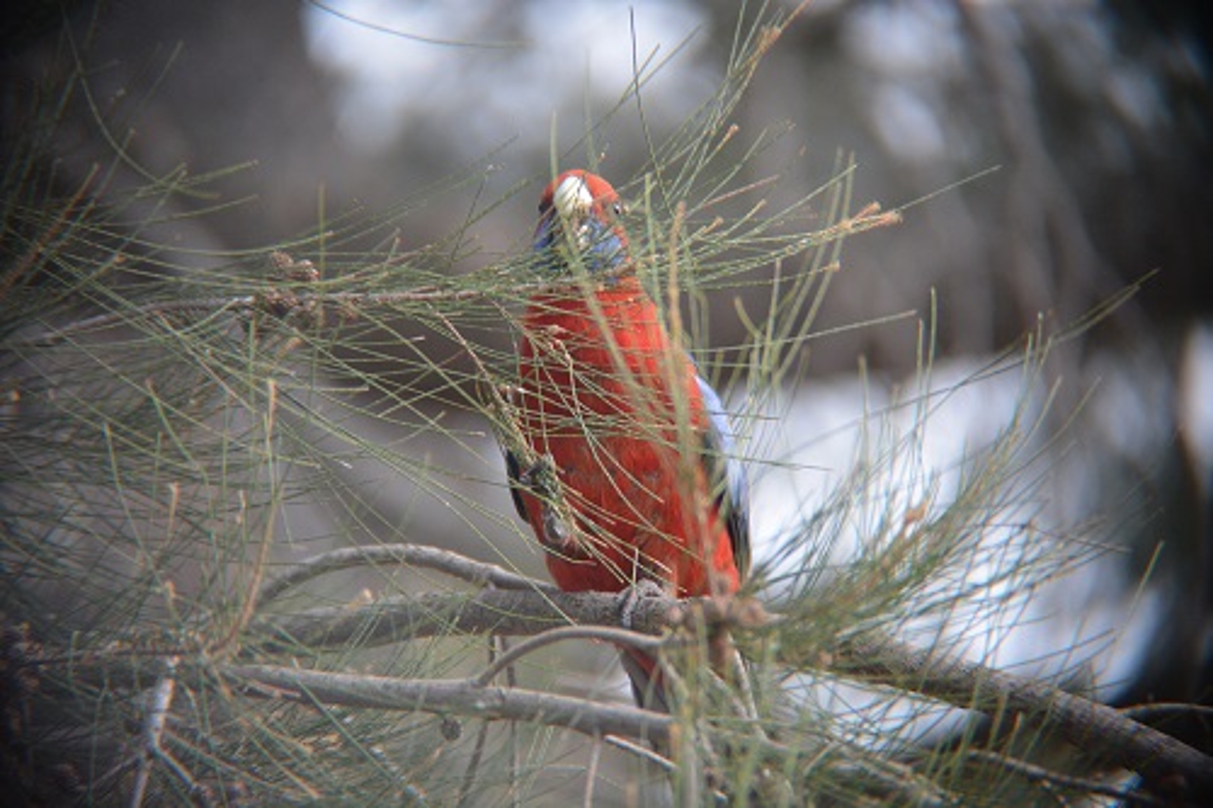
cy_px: 404
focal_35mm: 300
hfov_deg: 6.9
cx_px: 606
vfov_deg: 4.6
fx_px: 10104
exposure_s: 1/500
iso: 1400
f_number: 5.6
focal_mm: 200
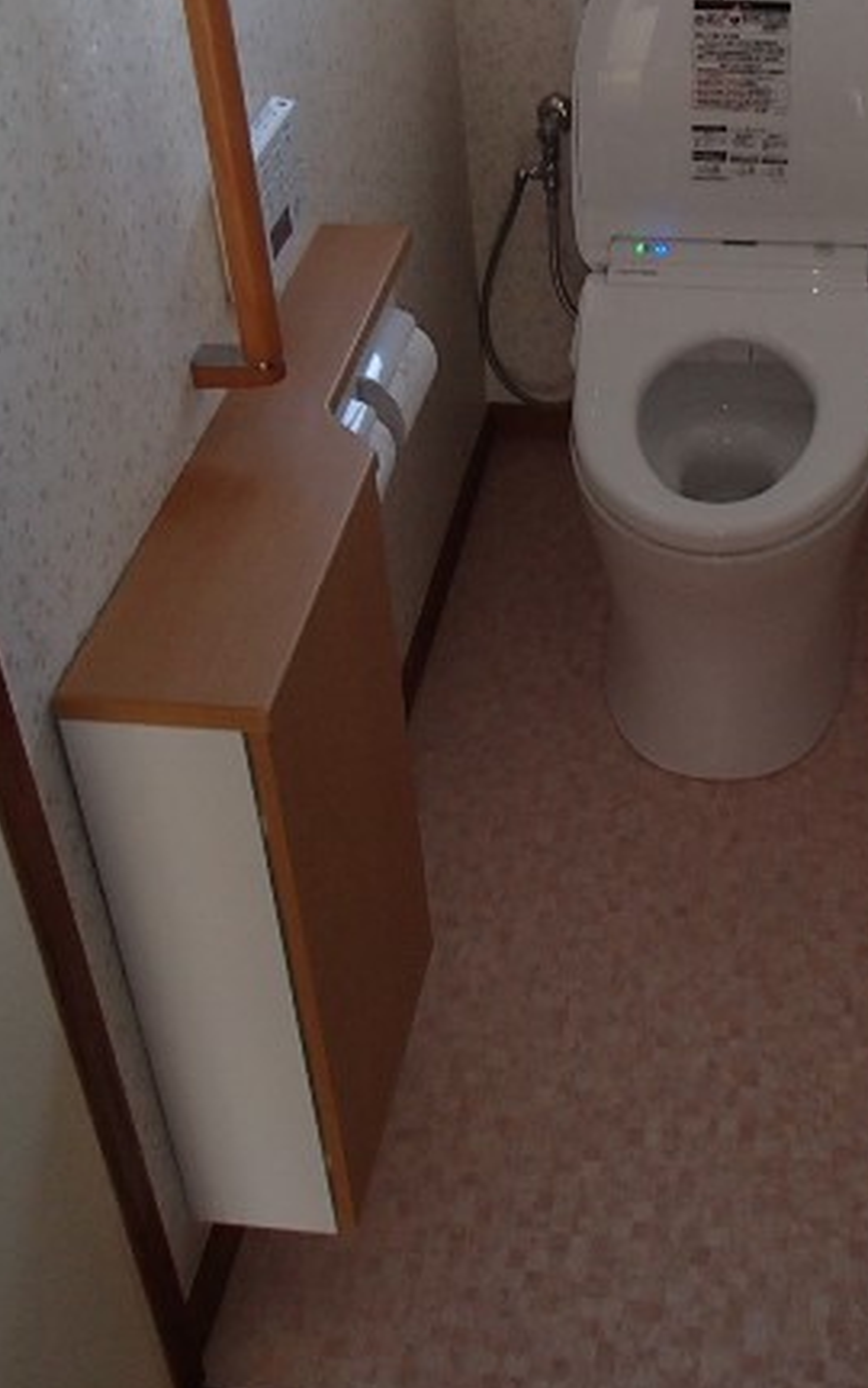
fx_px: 1665
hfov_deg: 28.7
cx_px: 659
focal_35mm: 44
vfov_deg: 44.1
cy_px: 379
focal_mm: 5
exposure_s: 1/30
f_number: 3.9
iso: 400
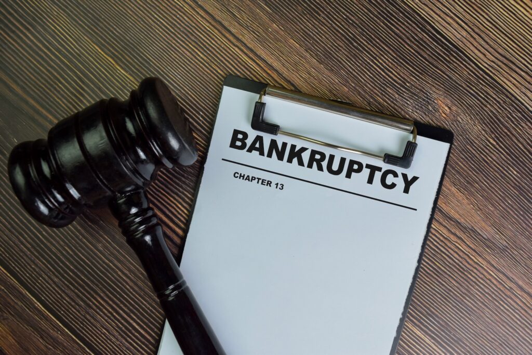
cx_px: 266
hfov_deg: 59.5
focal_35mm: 32
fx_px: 466
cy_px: 178
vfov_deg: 41.7
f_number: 6.3
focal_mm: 21
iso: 800
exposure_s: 1/50
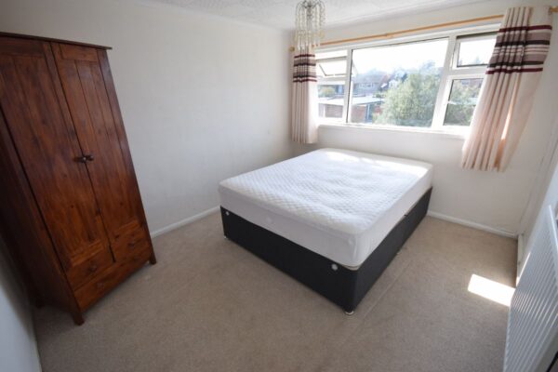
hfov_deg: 100.4
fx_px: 232
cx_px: 279
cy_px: 186
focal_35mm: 15
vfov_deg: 77.3
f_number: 7.1
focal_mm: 10
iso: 400
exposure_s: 1/200
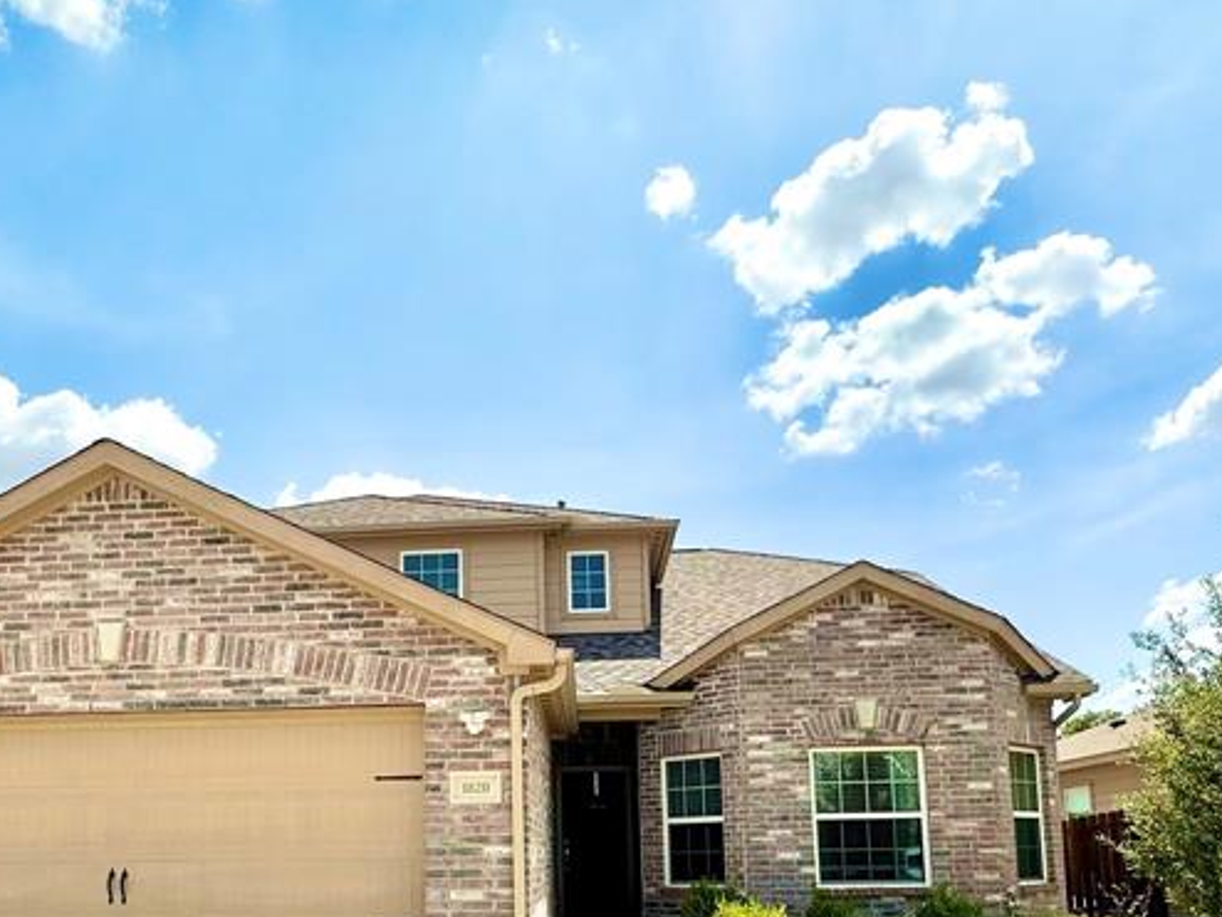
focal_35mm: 29
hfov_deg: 61.1
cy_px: 729
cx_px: 482
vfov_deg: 45.9
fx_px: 1024
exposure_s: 1/2681
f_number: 2.2
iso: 50
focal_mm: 2.22
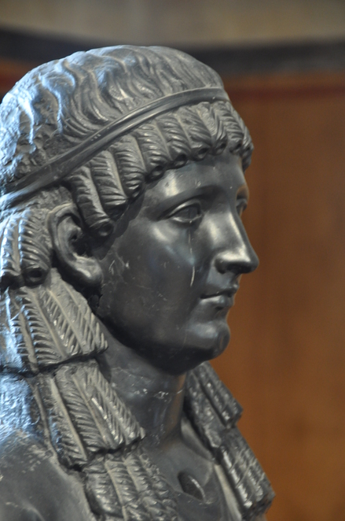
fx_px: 2056
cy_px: 260
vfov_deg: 14.4
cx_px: 172
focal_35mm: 142
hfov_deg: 9.6
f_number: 5.3
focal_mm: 95
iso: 1000
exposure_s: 1/10
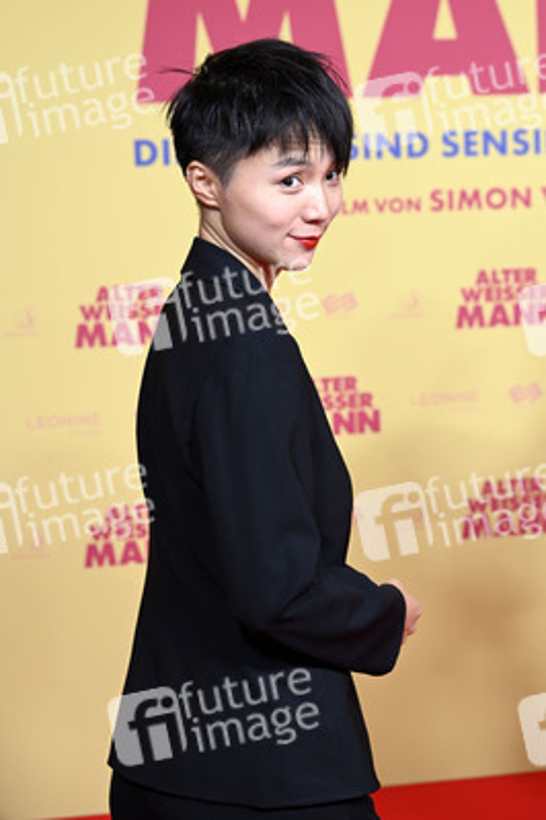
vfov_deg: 27.0
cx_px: 273
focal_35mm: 75
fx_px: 1709
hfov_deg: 18.2
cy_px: 410
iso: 500
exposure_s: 1/160
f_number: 5.6
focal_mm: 75
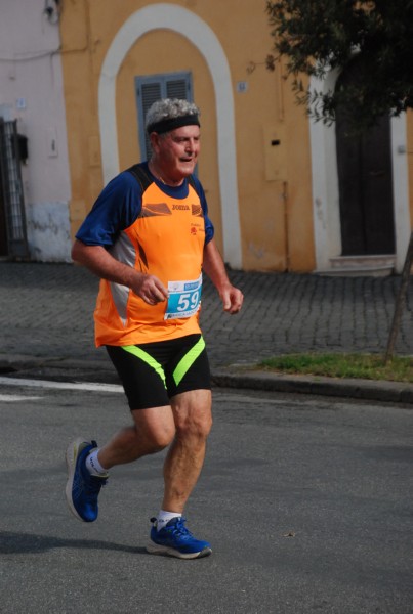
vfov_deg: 15.2
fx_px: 2311
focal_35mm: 135
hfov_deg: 10.2
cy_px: 307
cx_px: 206
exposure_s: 1/1600
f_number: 6.3
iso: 1000
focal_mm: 90
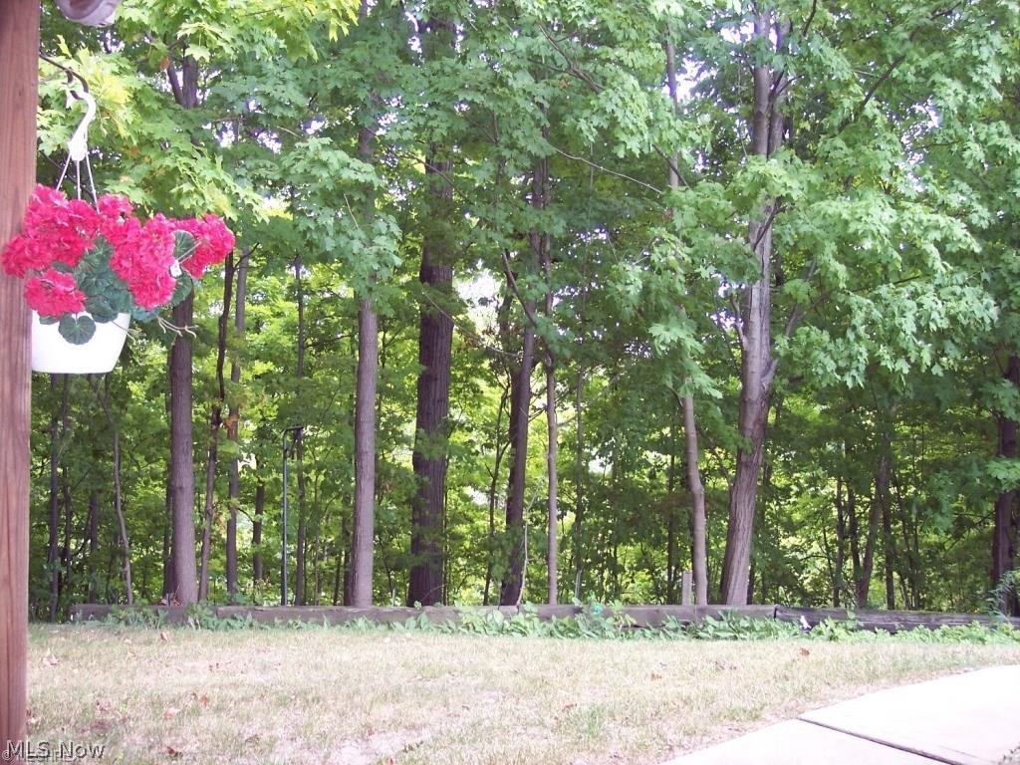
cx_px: 510
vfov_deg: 36.8
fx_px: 1149
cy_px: 382
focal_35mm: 39
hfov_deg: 47.9
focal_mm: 8
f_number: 2.8
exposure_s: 1/60
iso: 140
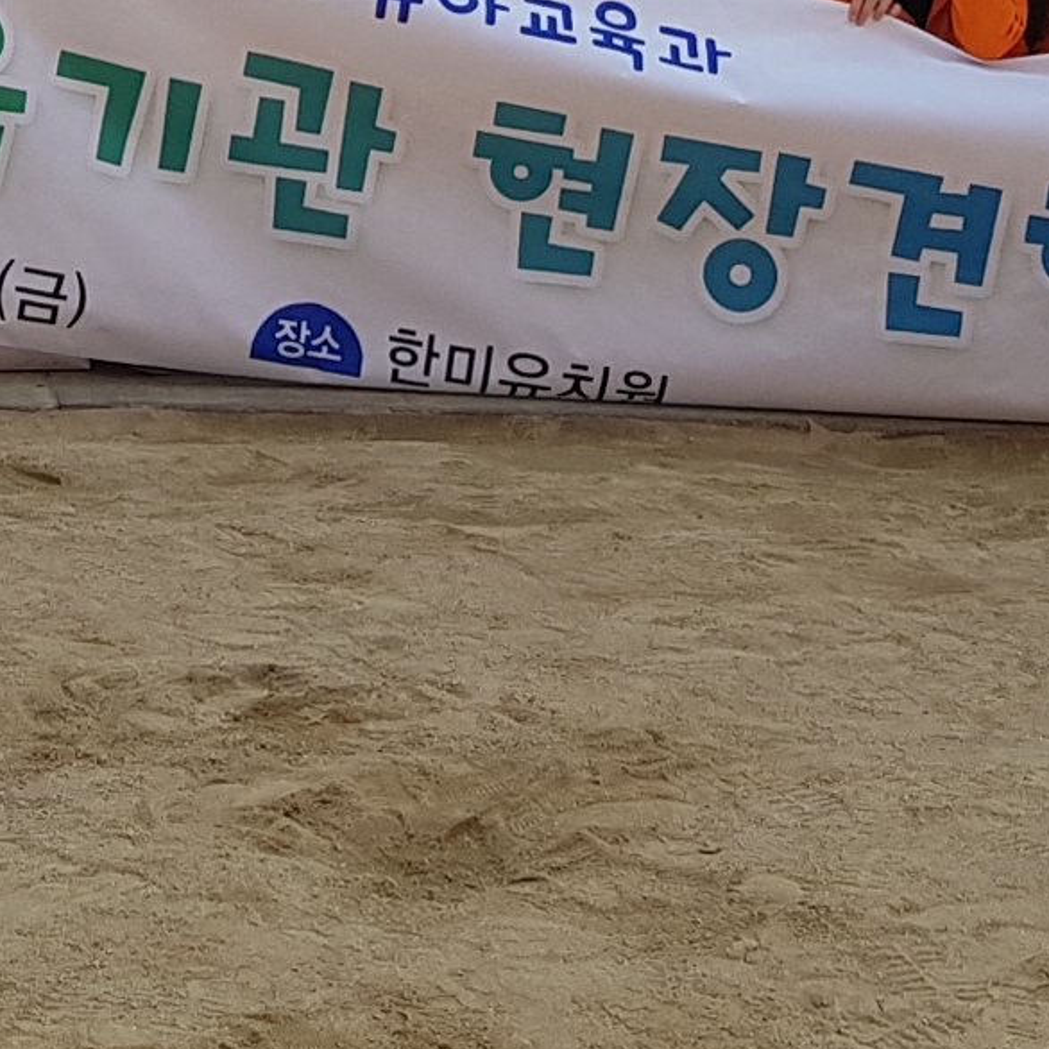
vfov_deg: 13.7
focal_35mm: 113
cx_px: 29
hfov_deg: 15.2
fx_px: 3874
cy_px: -845
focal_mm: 4.2
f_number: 1.7
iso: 40
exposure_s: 1/948
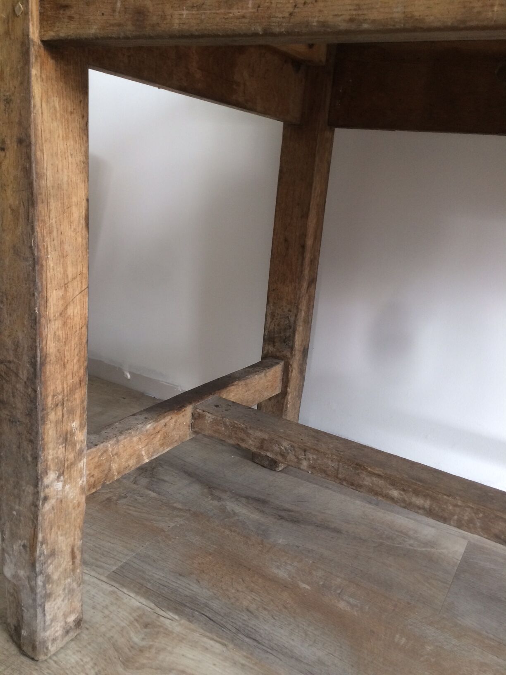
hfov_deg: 48.2
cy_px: 338
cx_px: 253
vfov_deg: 61.7
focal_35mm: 29
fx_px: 565
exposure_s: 1/33
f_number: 2.2
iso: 125
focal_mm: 4.15
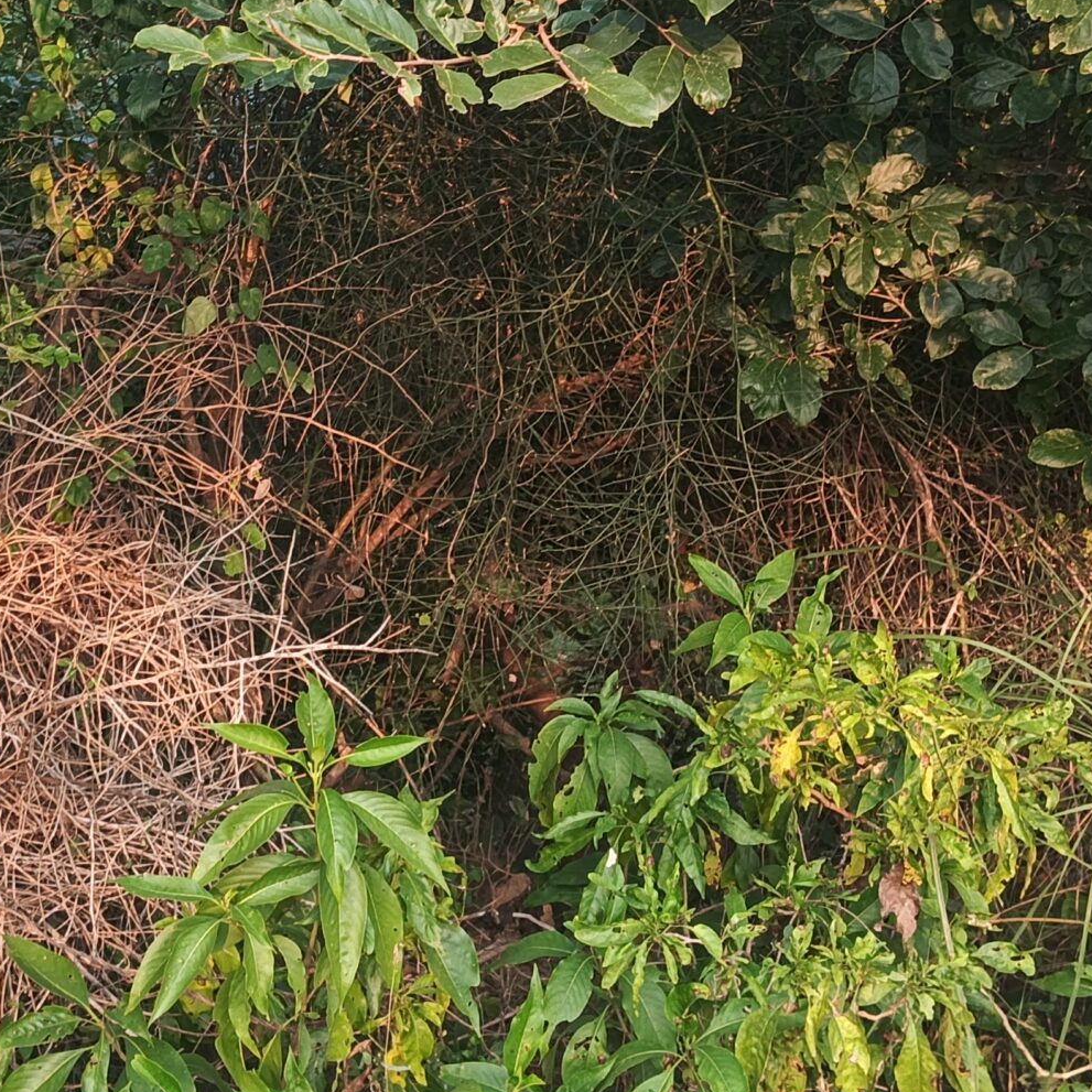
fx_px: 2284
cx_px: 443
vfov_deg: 26.8
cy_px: 421
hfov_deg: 26.8
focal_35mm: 64
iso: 63
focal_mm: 4.22
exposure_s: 1/50
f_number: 1.8
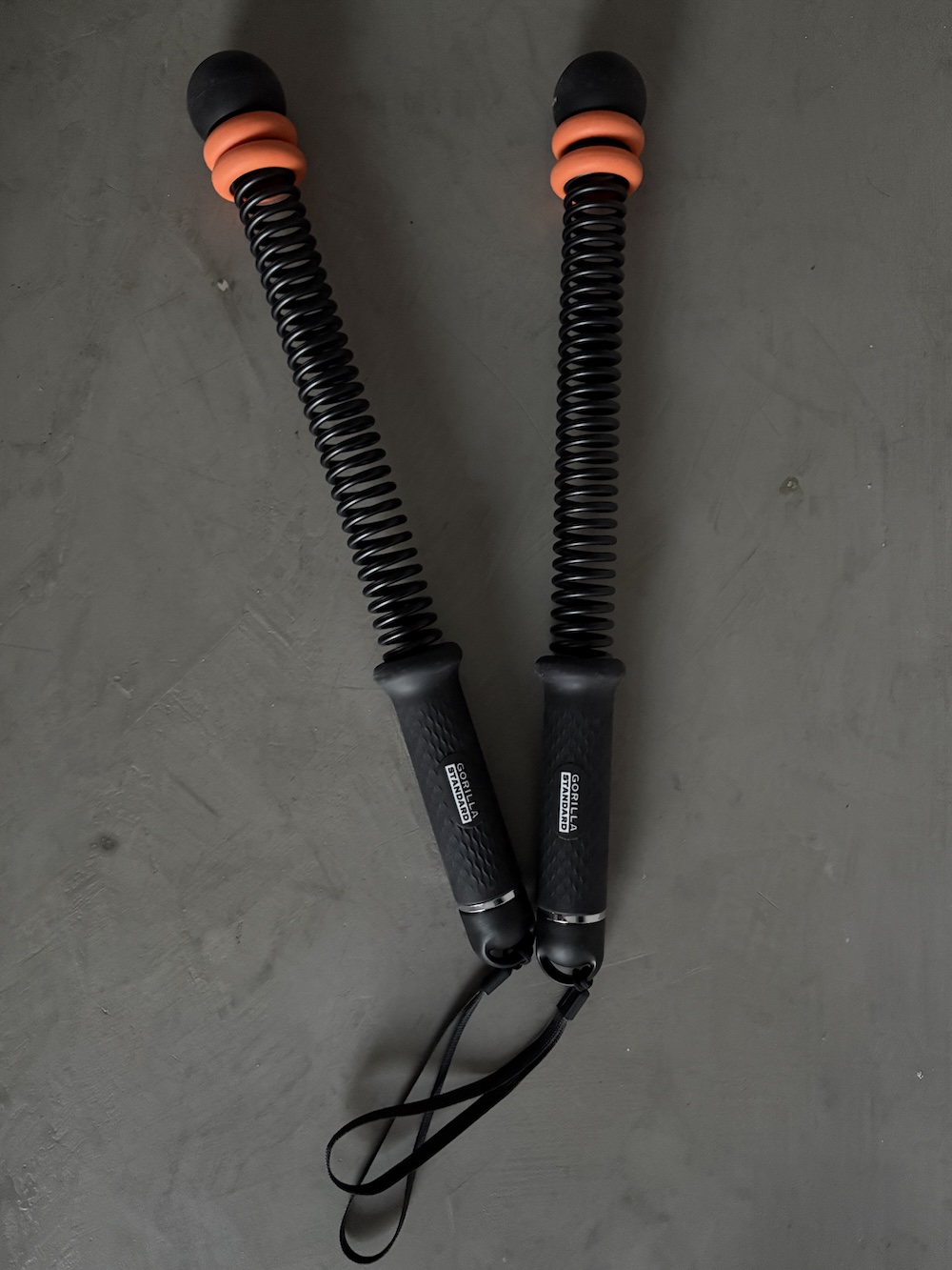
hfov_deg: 53.1
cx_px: 476
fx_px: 953
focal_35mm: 26
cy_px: 635
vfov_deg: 67.3
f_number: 1.6
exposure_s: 1/18
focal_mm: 5.96
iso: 1000
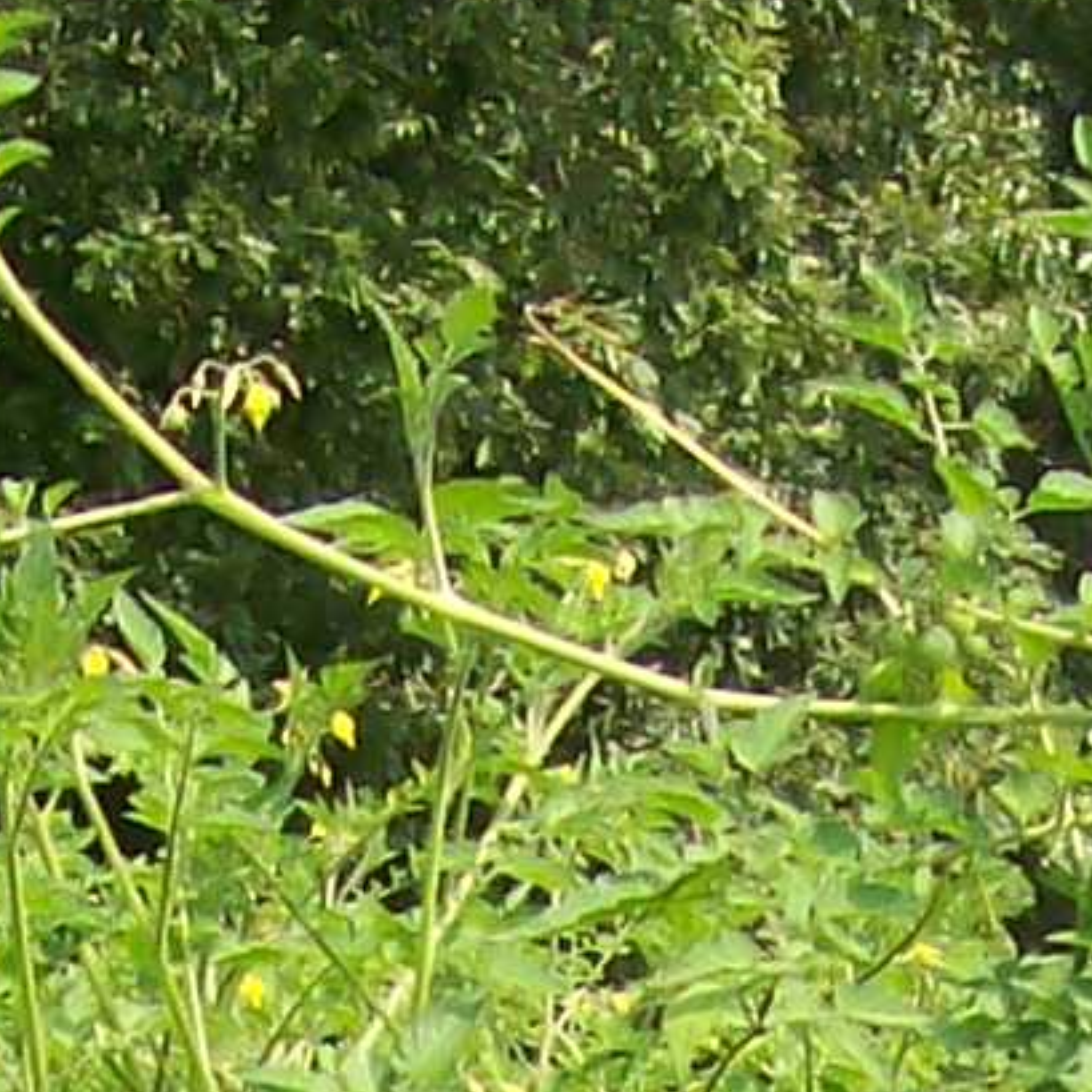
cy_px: 3591
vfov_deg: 6.5
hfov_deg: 7.3
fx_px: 8530
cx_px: 1073
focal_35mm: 239
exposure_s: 1/631
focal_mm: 6
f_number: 2.7
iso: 80
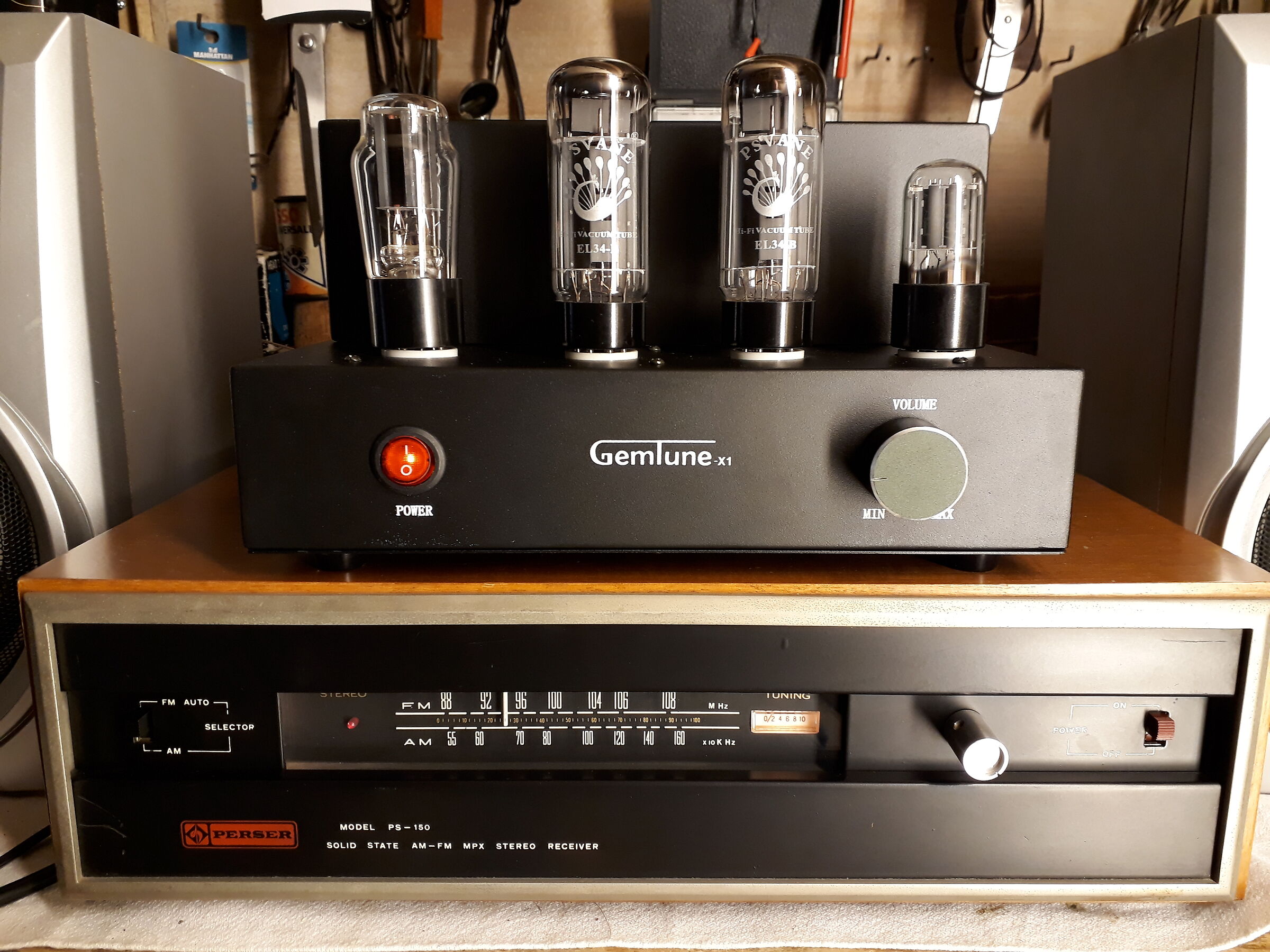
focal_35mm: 27
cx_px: 635
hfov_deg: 65.3
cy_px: 476
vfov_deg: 51.4
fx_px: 991
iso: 100
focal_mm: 3.6
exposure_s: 1/33
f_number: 1.9
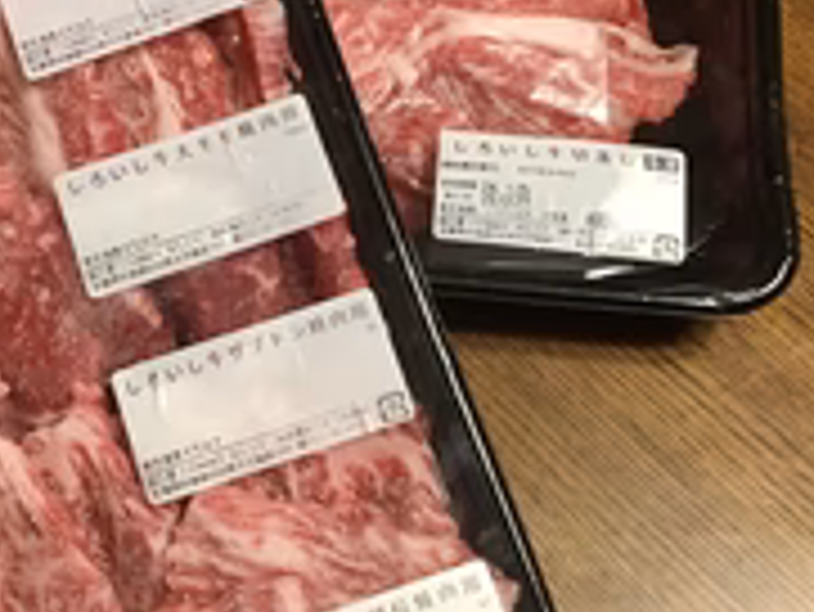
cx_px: 279
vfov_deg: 22.8
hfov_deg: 30.1
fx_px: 1506
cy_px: 180
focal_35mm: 64
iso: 80
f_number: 2.2
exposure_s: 1/15
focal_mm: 4.15
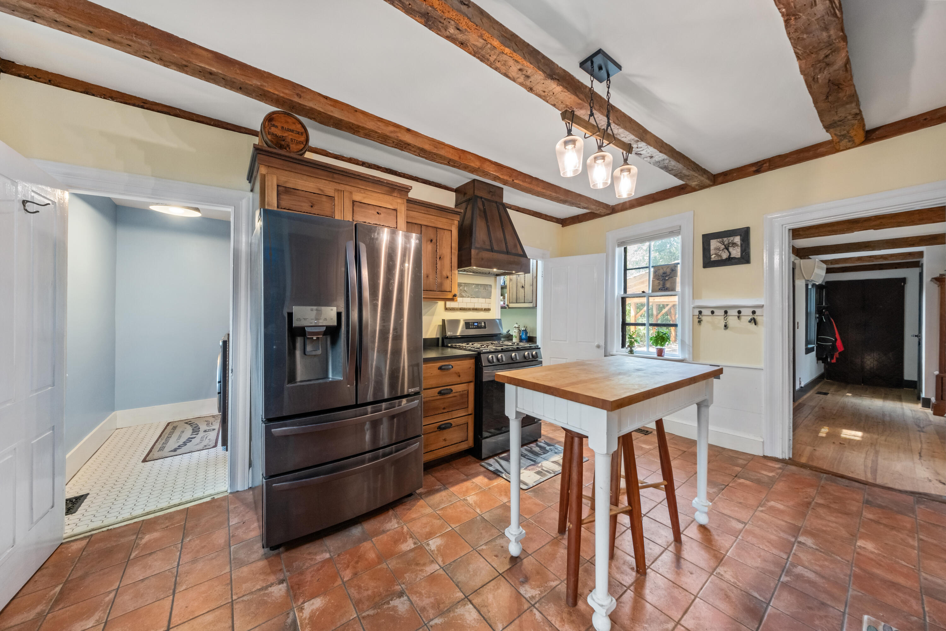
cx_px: 473
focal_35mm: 12
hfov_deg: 112.6
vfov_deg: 90.0
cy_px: 316
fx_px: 315
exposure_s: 1/4
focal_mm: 8
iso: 640
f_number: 8
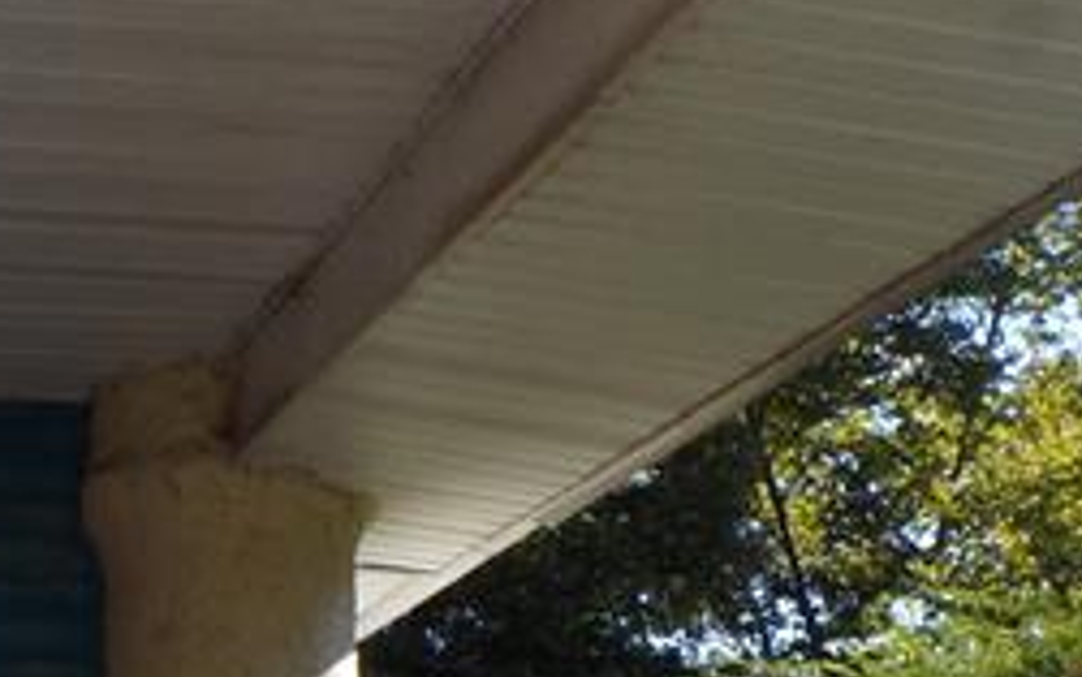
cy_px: 1056
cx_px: -129
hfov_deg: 23.8
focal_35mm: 81
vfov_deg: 14.8
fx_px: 2389
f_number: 7.7
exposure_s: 1/60
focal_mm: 4.3
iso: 80
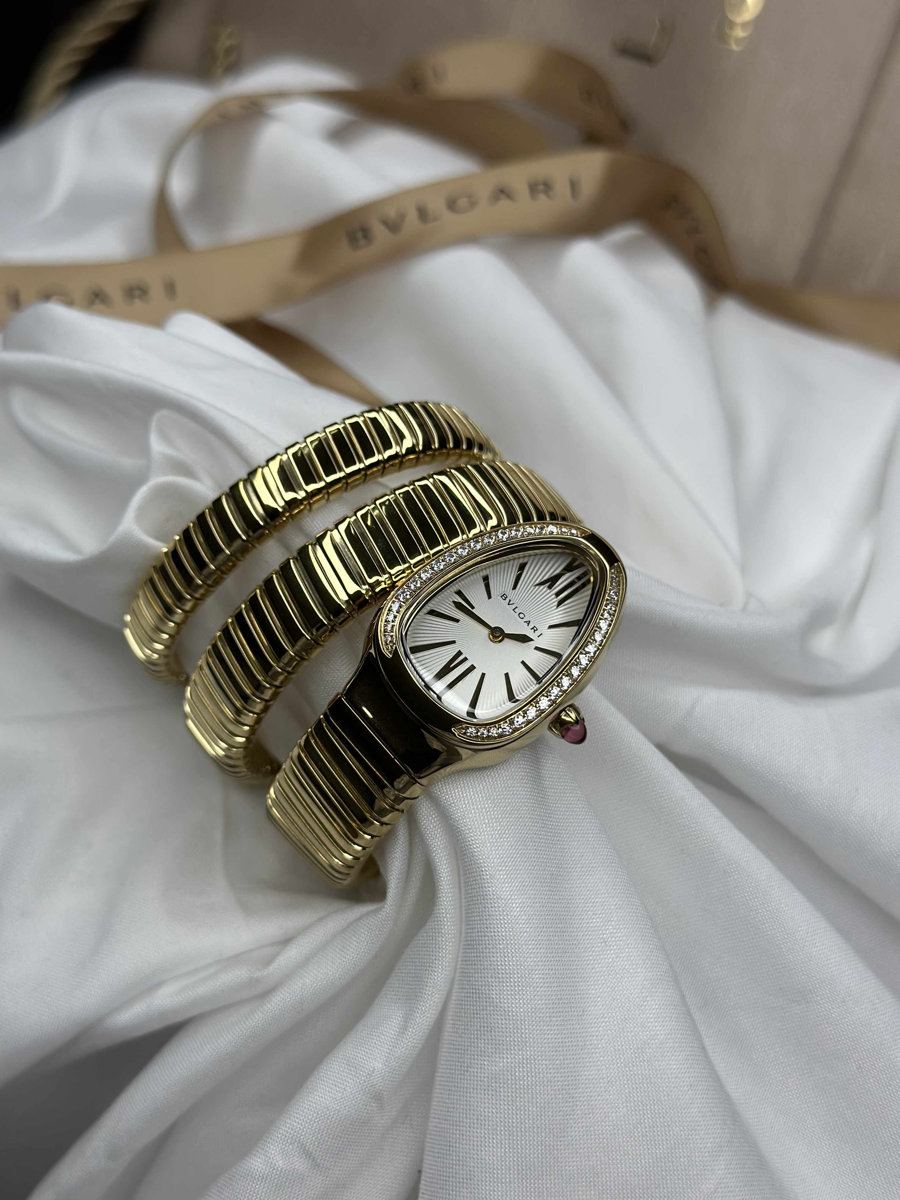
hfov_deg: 30.3
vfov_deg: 39.7
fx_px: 1664
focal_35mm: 48
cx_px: 450
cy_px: 600
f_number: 1.78
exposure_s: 1/1133
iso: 80
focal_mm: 6.86
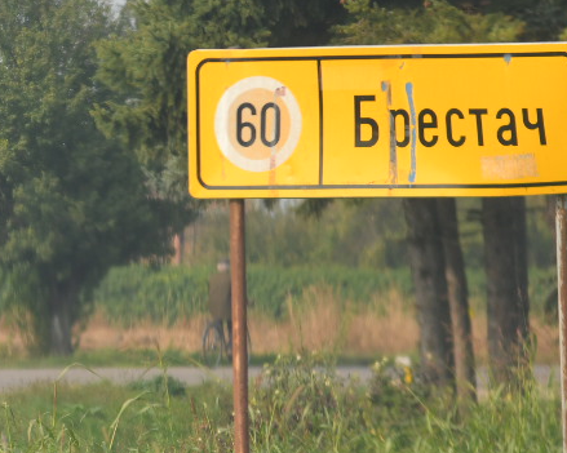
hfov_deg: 4.6
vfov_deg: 3.7
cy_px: 72
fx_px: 6979
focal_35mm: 416
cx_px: 15
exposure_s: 1/2000
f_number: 4
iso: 400
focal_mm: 120
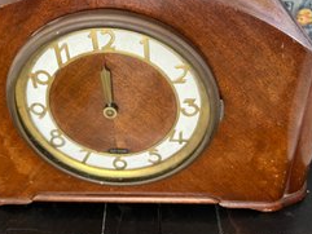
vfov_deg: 38.4
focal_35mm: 37
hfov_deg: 49.8
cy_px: 87
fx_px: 334
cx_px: 125
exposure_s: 1/60
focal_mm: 5.7
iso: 250
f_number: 1.5
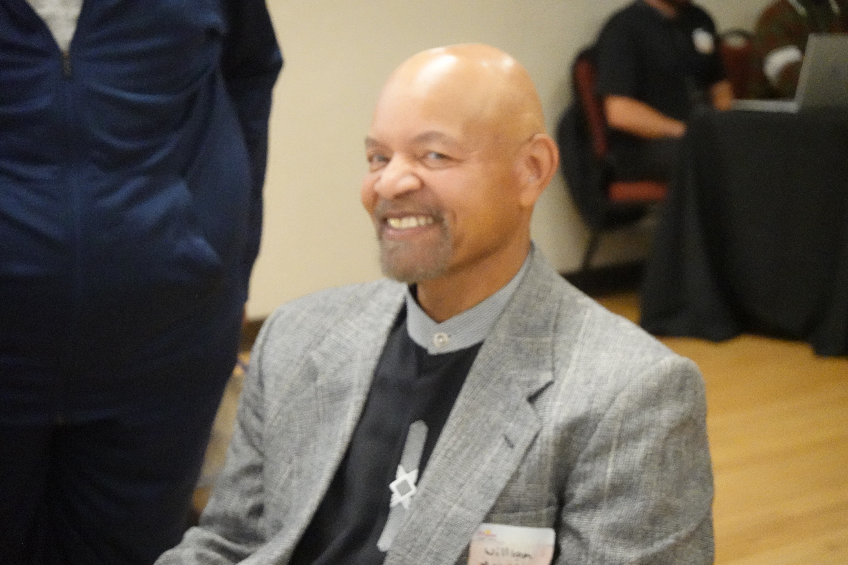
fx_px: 3156
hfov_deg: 15.3
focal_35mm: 134
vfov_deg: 10.2
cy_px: 282
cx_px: 424
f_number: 4.5
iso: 5000
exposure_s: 1/160
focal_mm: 48.77
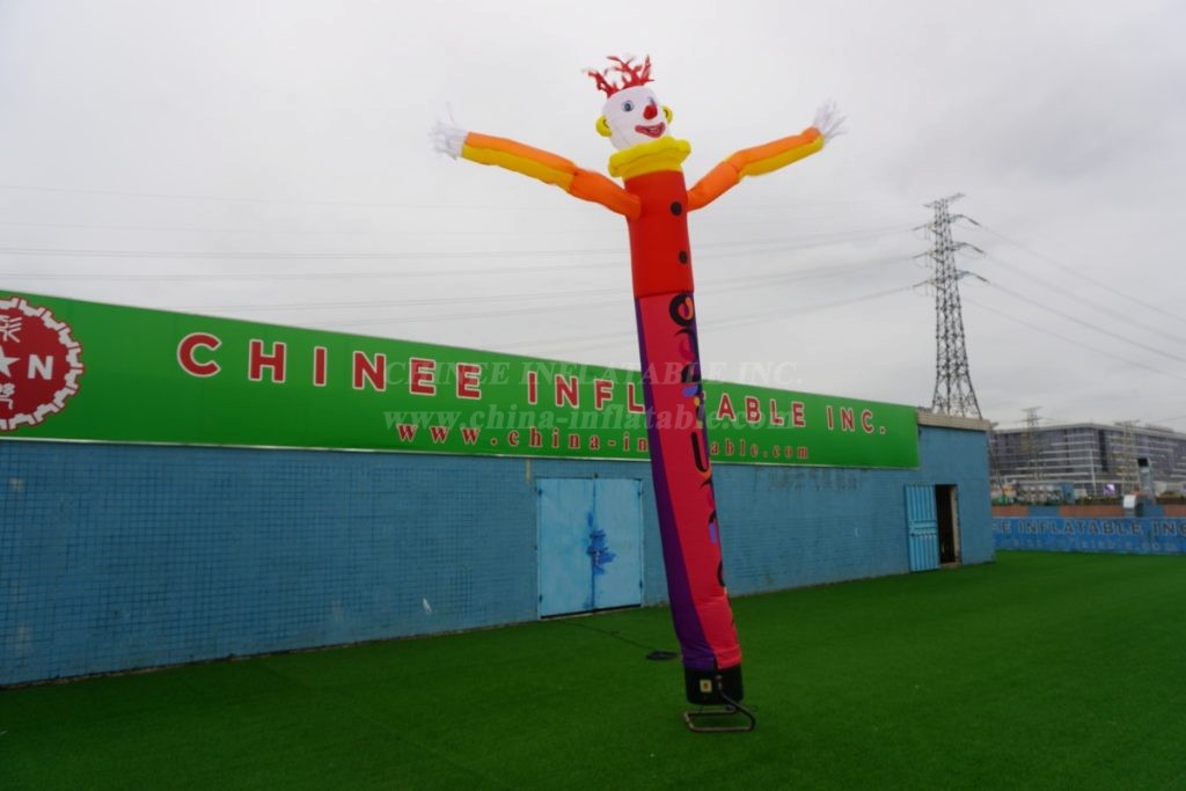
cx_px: 593
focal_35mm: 24
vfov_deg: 53.1
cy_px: 396
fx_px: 791
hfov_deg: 73.7
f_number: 5
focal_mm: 16
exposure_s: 1/80
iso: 100
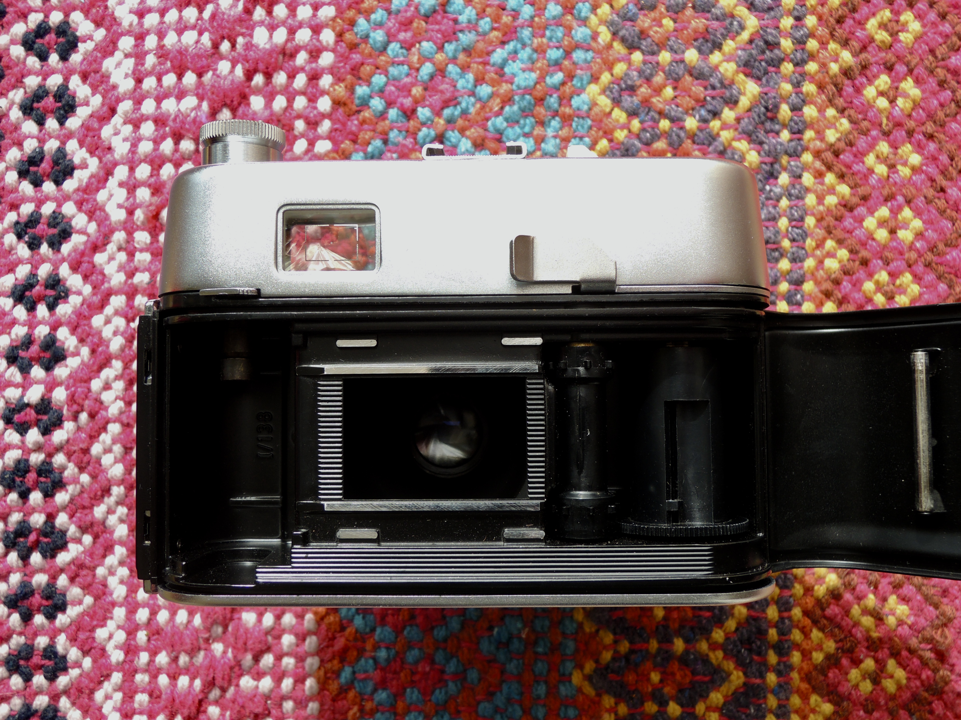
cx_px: 480
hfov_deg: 52.6
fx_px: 972
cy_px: 360
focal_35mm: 35
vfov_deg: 40.7
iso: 100
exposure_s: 1/200
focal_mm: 6.3
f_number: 3.2
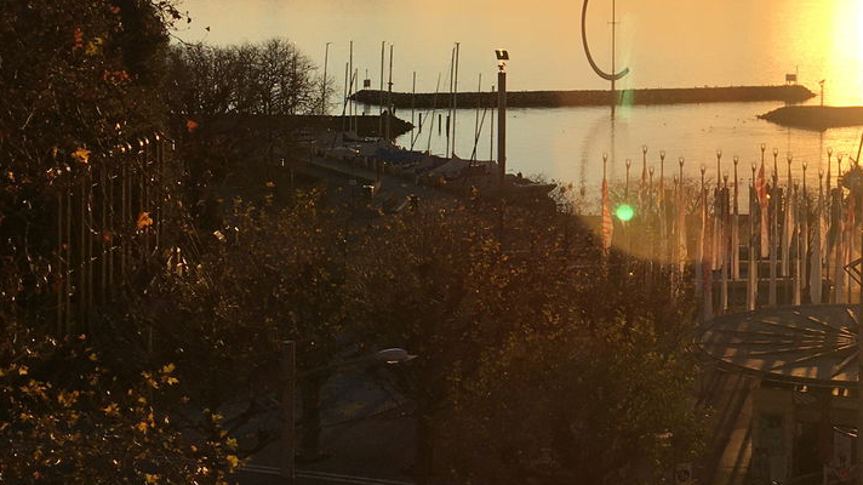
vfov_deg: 16.8
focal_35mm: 71
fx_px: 1624
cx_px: 782
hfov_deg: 28.6
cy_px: 70
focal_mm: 4.15
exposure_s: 1/1425
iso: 25
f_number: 2.2
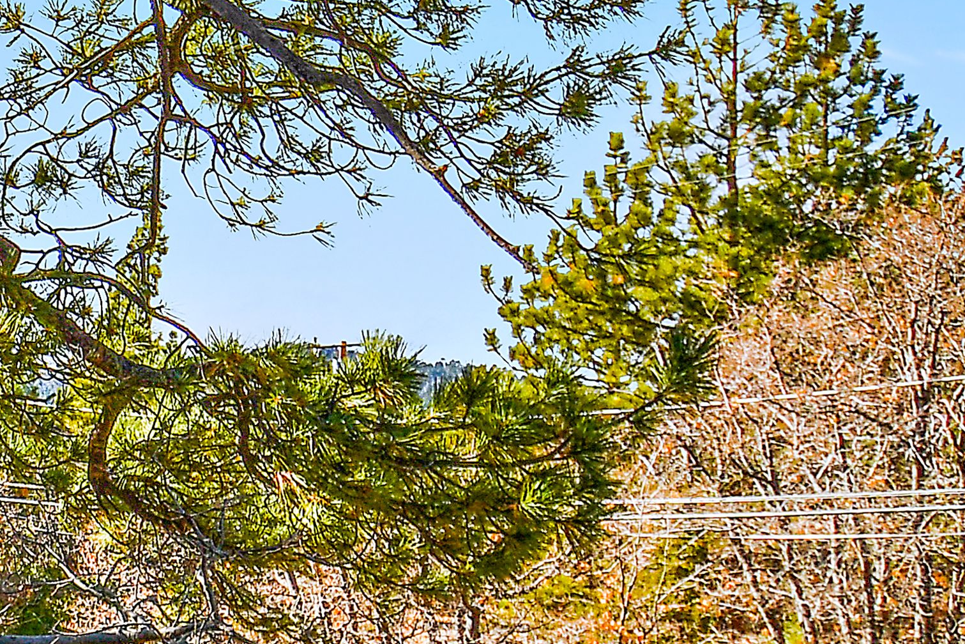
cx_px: -690
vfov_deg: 19.4
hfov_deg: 21.2
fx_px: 1877
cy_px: 384
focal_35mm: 70
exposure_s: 1/50
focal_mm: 13
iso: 100
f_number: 5
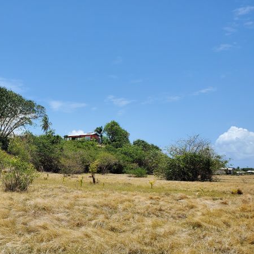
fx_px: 340
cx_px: 49
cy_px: 166
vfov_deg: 40.5
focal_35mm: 41
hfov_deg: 39.3
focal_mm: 4.3
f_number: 2.4
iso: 50
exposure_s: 1/1718
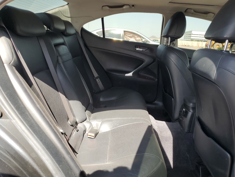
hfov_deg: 67.3
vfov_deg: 53.1
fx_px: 177
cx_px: 118
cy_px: 88
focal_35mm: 26
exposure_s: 1/278
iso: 50
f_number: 1.5
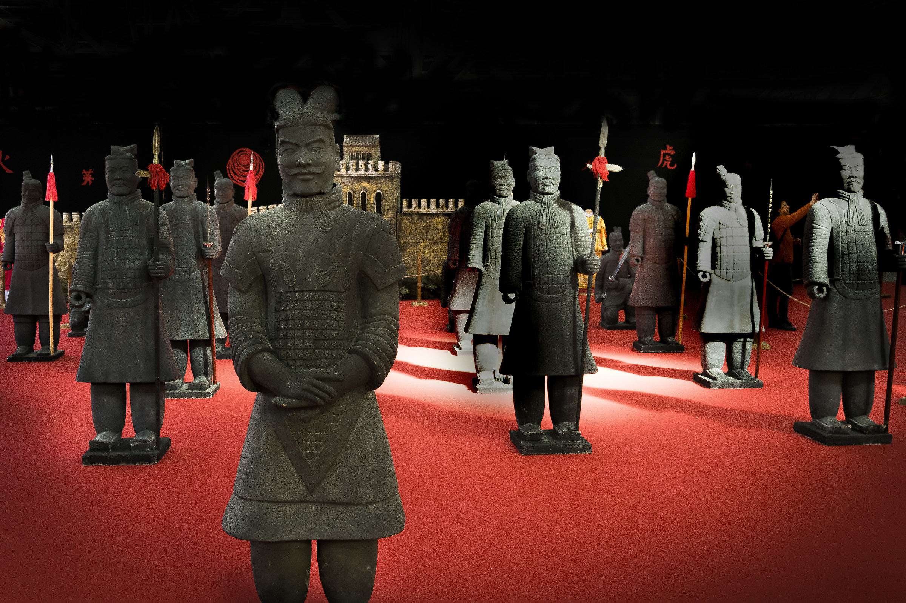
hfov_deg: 51.3
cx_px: 453
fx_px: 943
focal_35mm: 38
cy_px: 302
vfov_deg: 35.5
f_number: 5
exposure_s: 1/100
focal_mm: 25
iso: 400
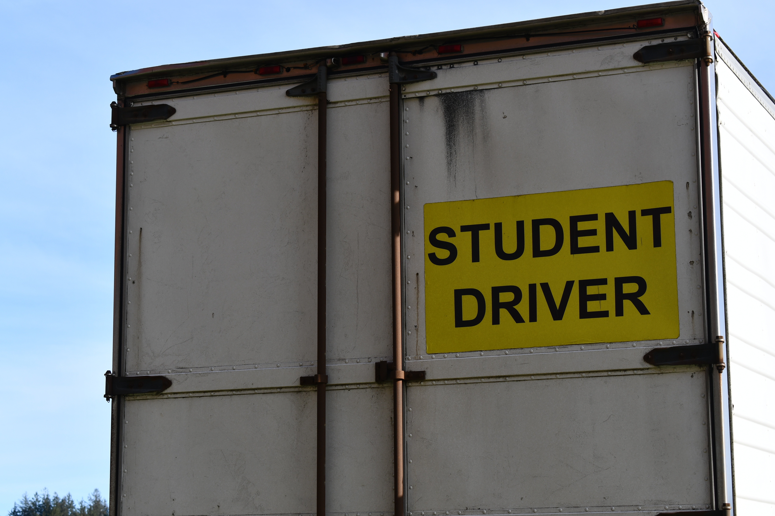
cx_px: 386
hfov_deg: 23.1
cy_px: 247
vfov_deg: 15.5
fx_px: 1894
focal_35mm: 88
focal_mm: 55
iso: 110
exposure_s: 1/250
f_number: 8
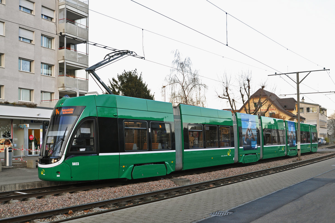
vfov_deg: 36.8
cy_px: 112
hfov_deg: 53.2
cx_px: 168
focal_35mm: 36
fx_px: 335
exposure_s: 1/100
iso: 250
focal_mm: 24
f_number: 4.5
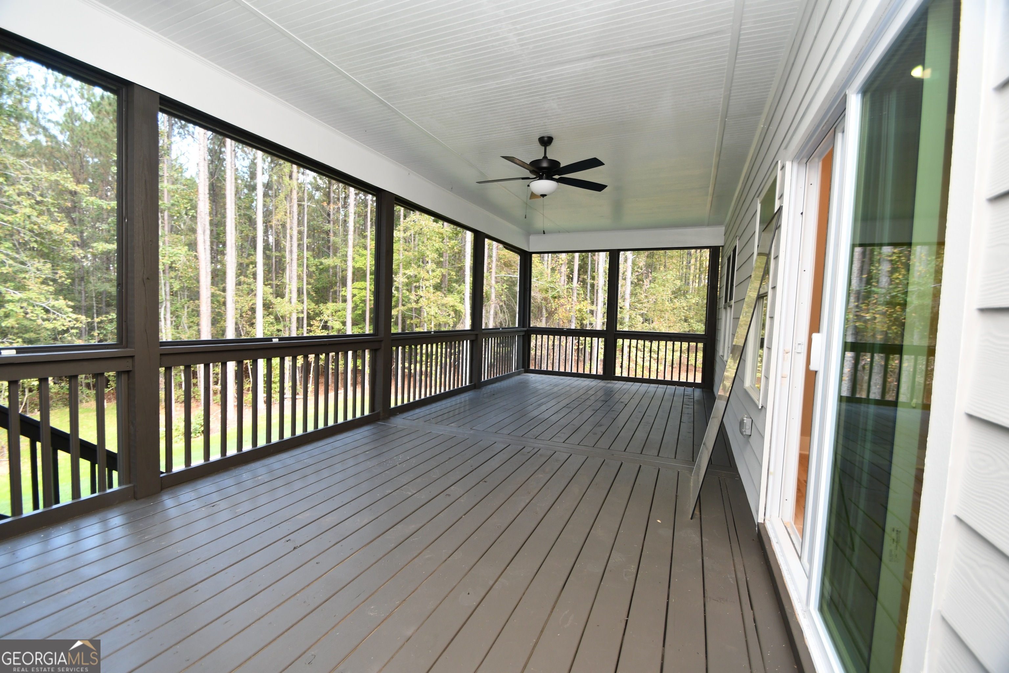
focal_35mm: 15
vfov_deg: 77.3
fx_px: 420
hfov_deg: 100.4
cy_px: 336
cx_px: 504
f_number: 4
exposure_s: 1/60
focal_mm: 10
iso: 280
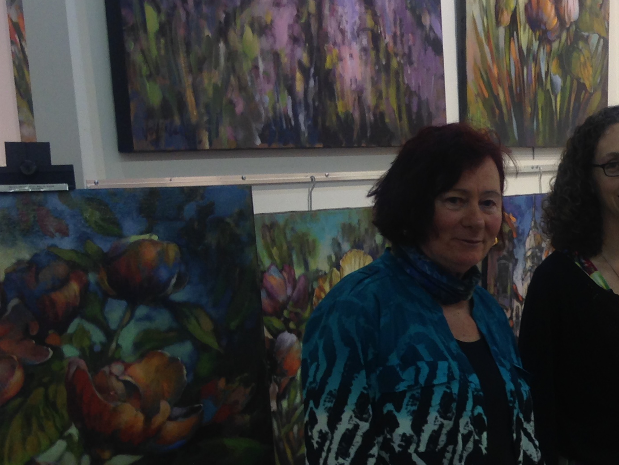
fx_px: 1395
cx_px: 673
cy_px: 389
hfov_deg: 23.5
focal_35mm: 78
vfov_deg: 18.7
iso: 50
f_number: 2.4
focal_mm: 4.12
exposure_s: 1/30
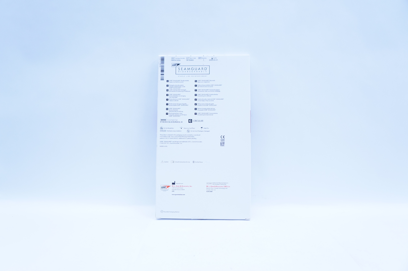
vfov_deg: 41.6
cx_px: 204
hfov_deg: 59.5
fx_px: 357
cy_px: 136
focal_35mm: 32
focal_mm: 21
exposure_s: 1/200
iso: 800
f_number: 4.5
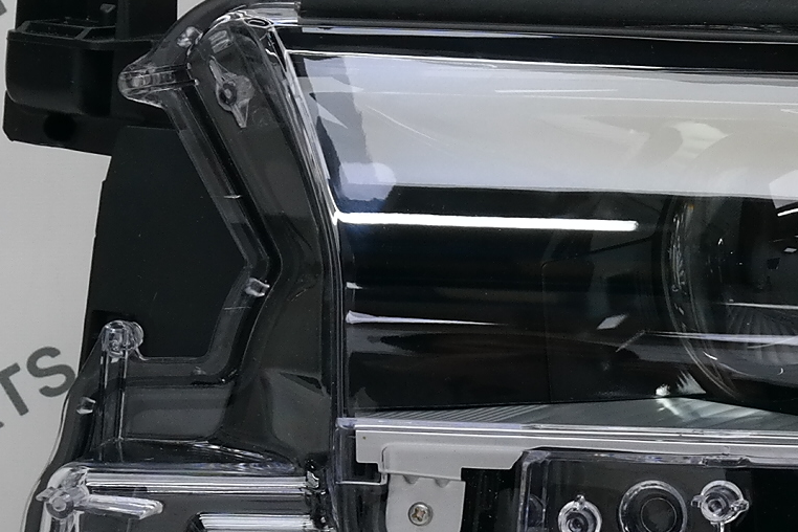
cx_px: 837
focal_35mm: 255
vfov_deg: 5.4
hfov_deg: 8.0
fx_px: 5652
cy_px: 357
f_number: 6.3
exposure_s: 1/60
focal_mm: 33
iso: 400
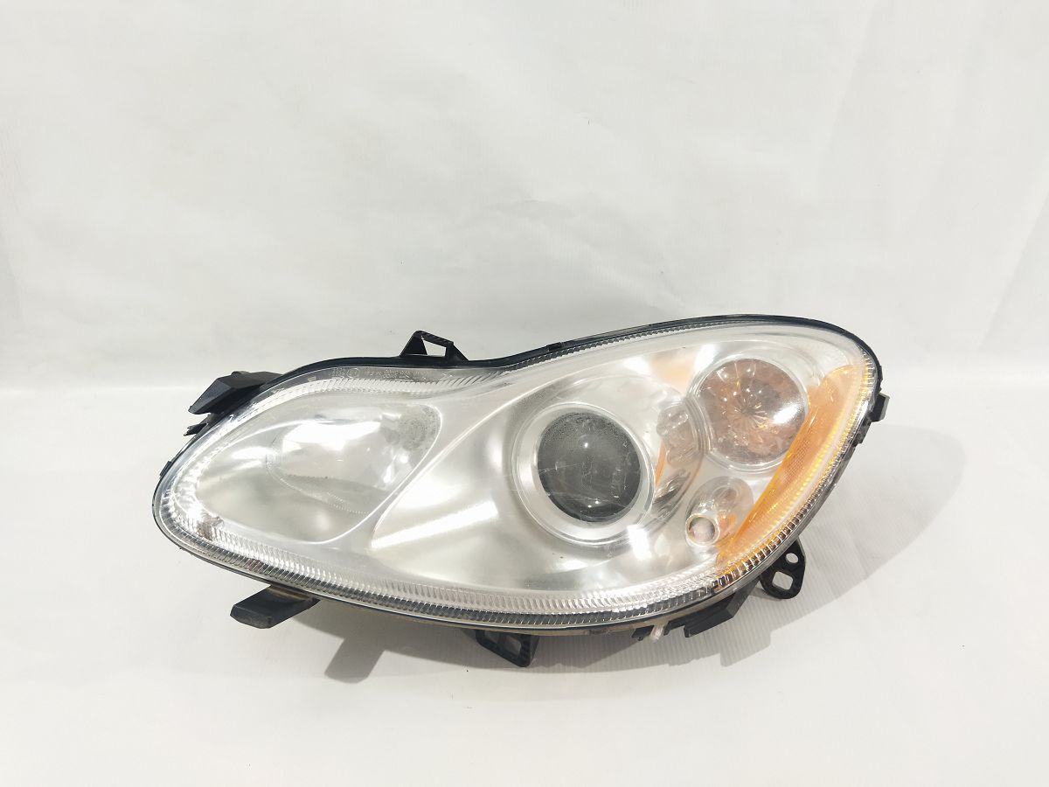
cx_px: 524
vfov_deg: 51.4
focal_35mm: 27
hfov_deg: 65.3
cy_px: 394
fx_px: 818
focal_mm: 4.71
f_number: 1.79
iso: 286
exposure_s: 1/50
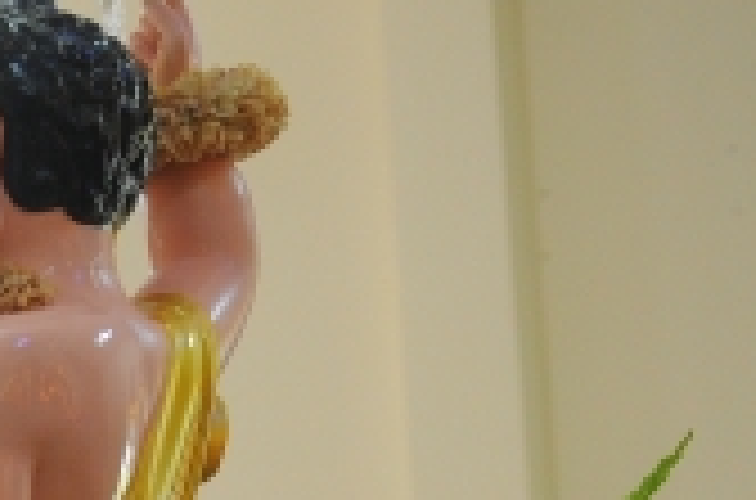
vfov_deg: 10.4
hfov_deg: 14.2
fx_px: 2639
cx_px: -652
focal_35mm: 126
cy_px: 800
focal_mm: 22
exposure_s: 1/50
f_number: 4
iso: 640
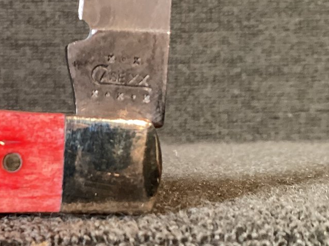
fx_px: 694
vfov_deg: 20.2
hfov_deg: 24.9
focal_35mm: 73
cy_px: 132
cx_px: -29
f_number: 2.4
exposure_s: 1/40
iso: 250
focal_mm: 3.3
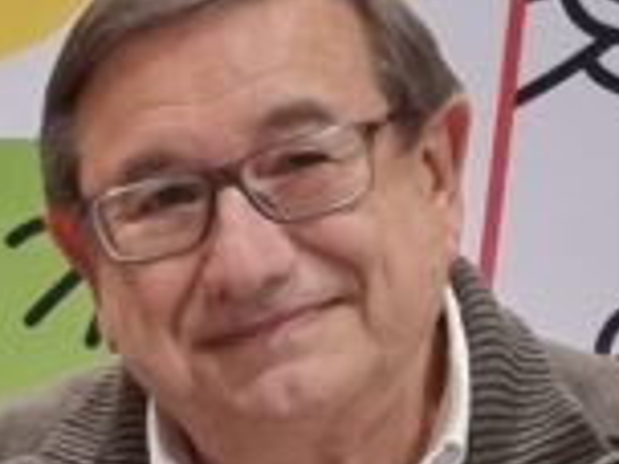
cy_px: 613
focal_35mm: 182
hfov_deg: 9.7
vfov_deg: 8.1
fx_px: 3255
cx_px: -823
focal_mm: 6.7
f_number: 1.8
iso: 250
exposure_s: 1/50
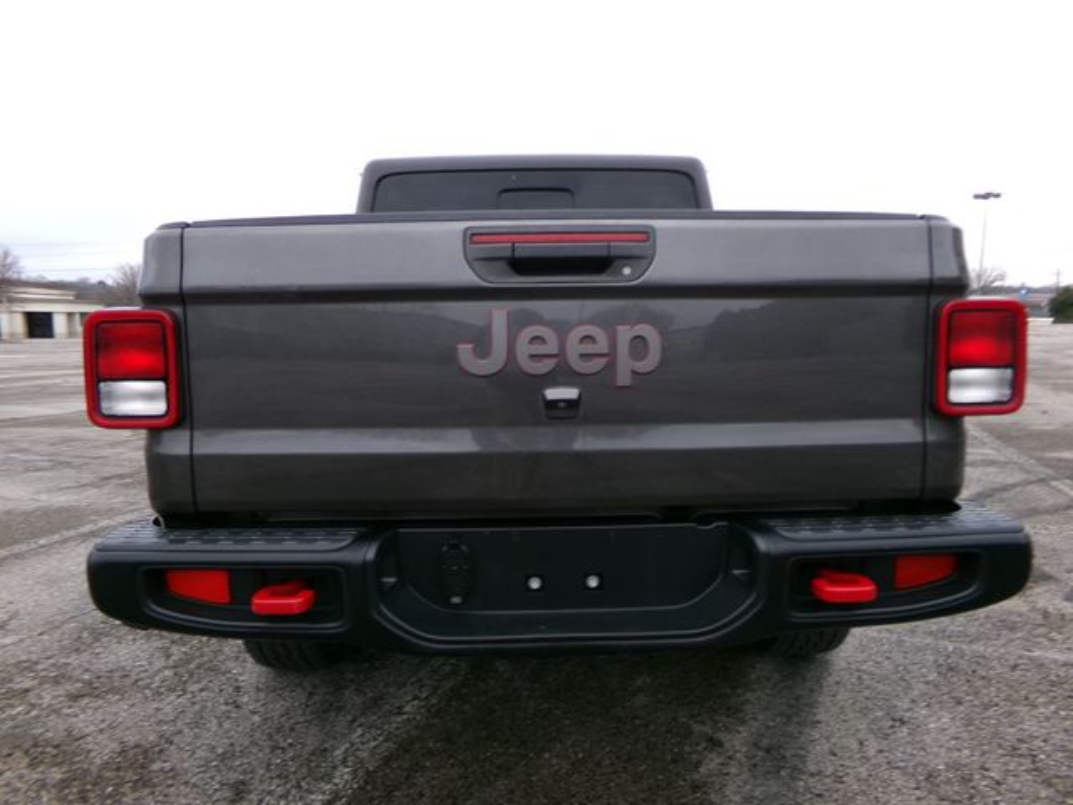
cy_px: 402
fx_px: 744
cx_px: 536
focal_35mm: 24
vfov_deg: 56.8
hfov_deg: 71.6
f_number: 3.7
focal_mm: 4.3
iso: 100
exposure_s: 1/38
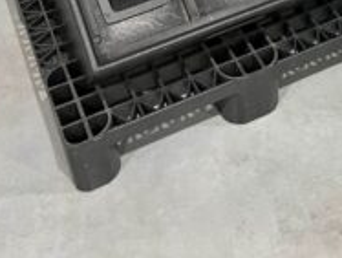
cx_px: 317
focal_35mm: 74
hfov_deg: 25.4
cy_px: -104
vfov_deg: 18.2
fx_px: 733
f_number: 1.5
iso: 200
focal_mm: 5.7
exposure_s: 1/60
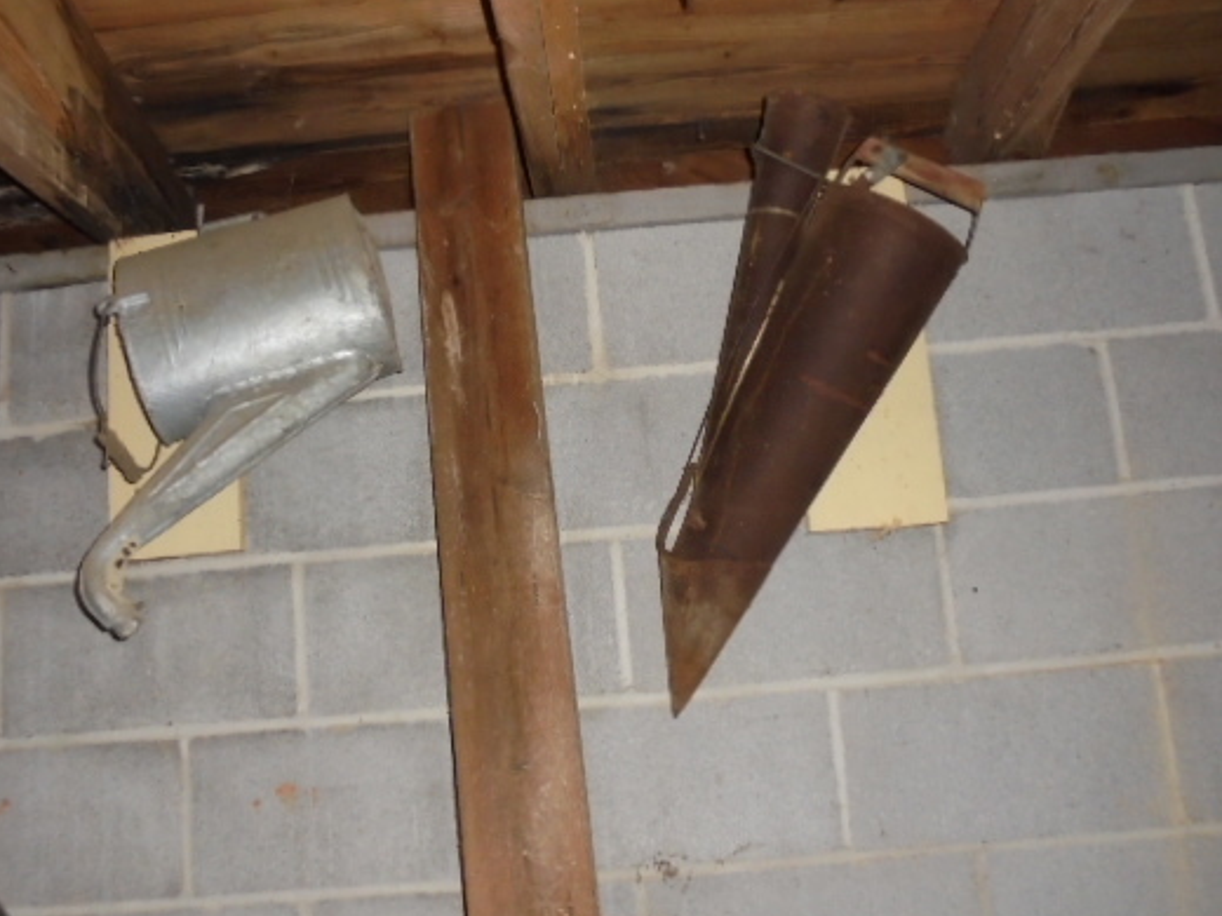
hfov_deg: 56.8
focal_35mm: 32
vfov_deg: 44.1
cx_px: 583
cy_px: 402
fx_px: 1130
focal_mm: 4.6
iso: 400
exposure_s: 1/30
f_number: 3.5
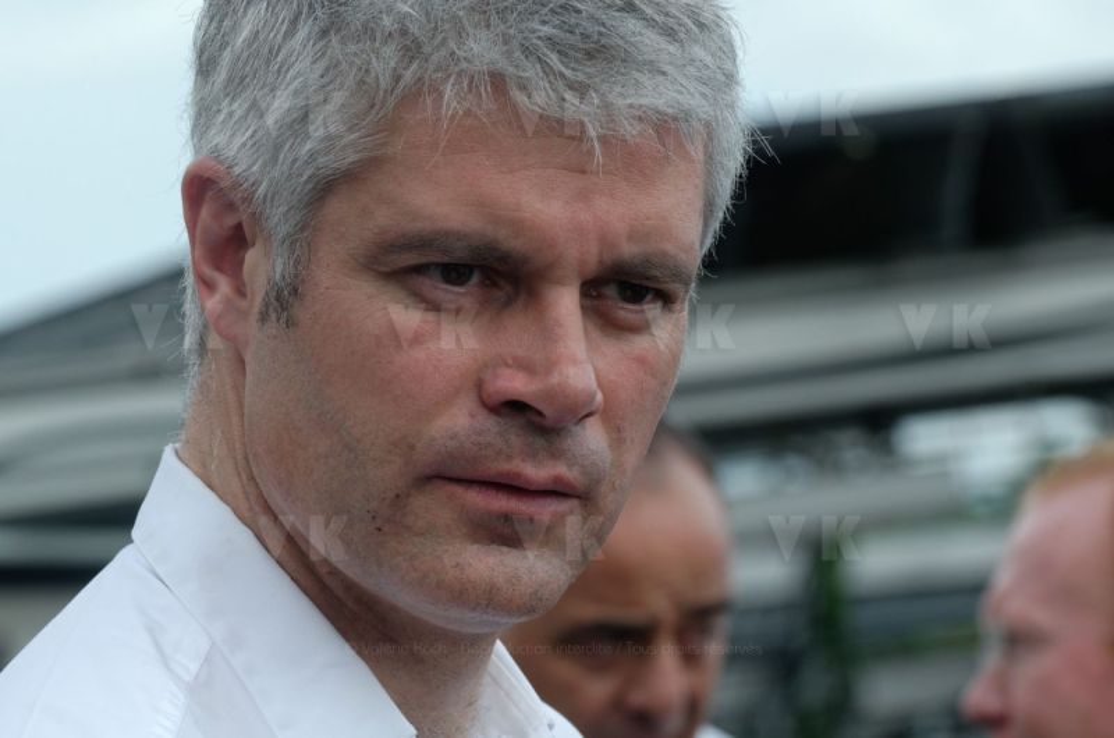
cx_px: 557
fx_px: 9265
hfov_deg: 6.9
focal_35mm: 300
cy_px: 369
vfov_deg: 4.6
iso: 400
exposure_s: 1/400
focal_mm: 200
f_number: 11
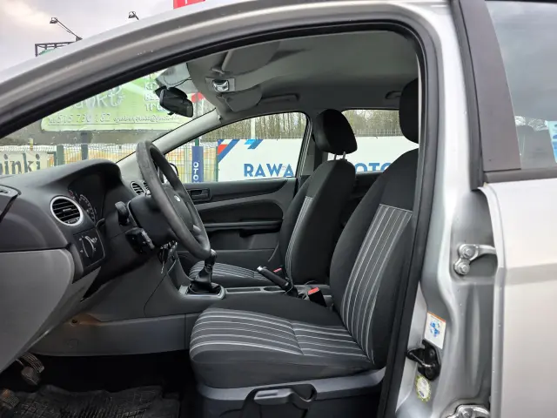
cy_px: 209
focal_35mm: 23
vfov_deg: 58.9
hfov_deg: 73.9
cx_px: 278
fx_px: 370
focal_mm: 6.3
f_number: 1.7
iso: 40
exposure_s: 1/180
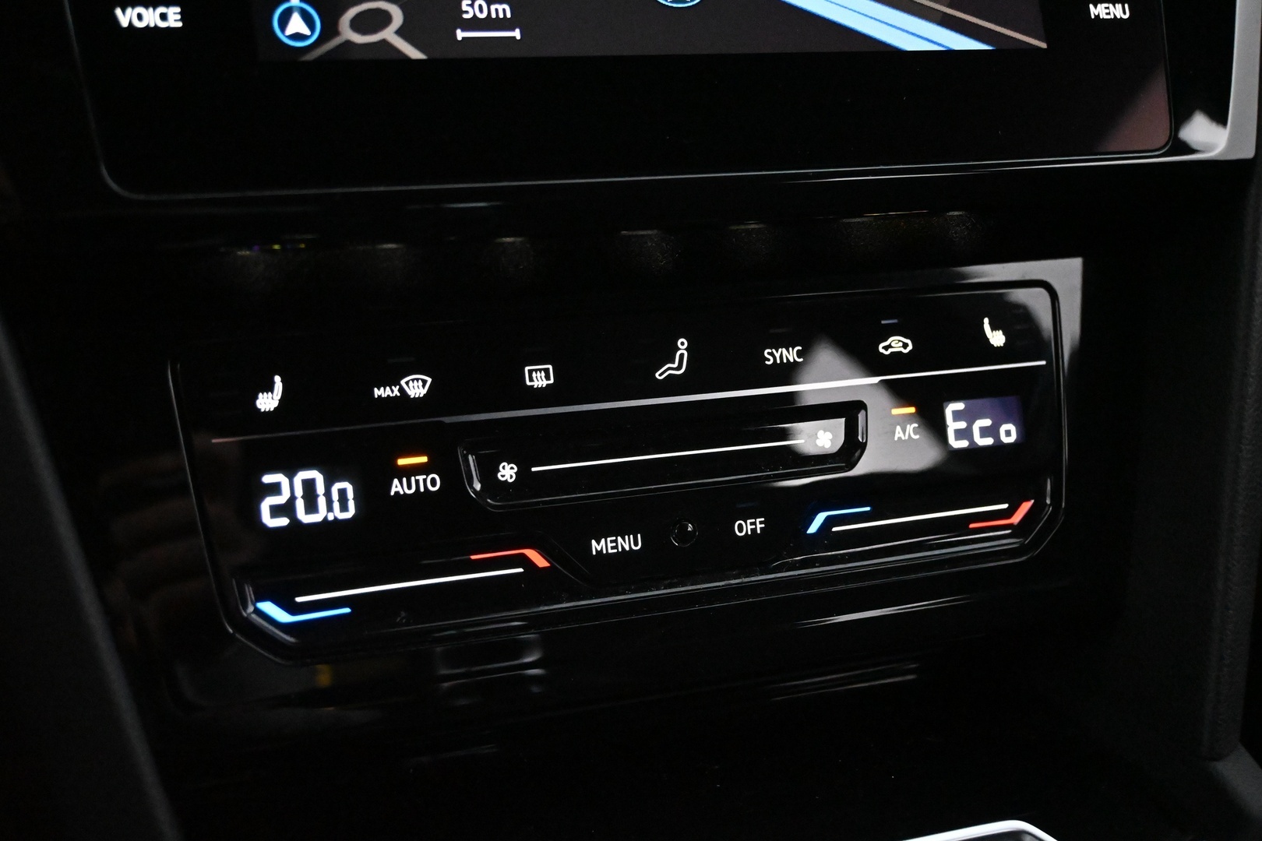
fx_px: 1577
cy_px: 420
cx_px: 631
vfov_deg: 29.9
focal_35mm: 45
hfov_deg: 43.6
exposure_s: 1/50
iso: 12800
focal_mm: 30
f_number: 4.8
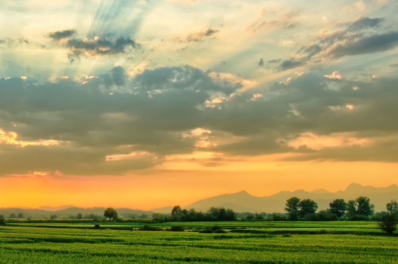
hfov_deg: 33.2
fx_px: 629
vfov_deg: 23.2
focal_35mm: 57
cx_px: 37
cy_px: 38
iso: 200
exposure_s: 1/13
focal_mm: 20
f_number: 22
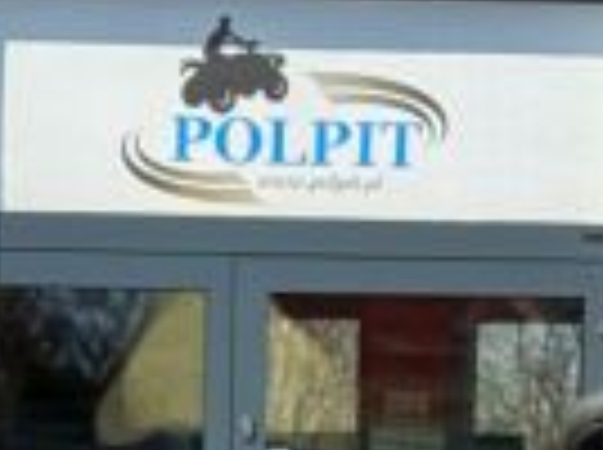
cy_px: 1008
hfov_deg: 6.9
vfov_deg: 5.0
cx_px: -36
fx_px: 4991
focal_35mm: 287
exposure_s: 1/2342
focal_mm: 6.76
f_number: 1.78
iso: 64
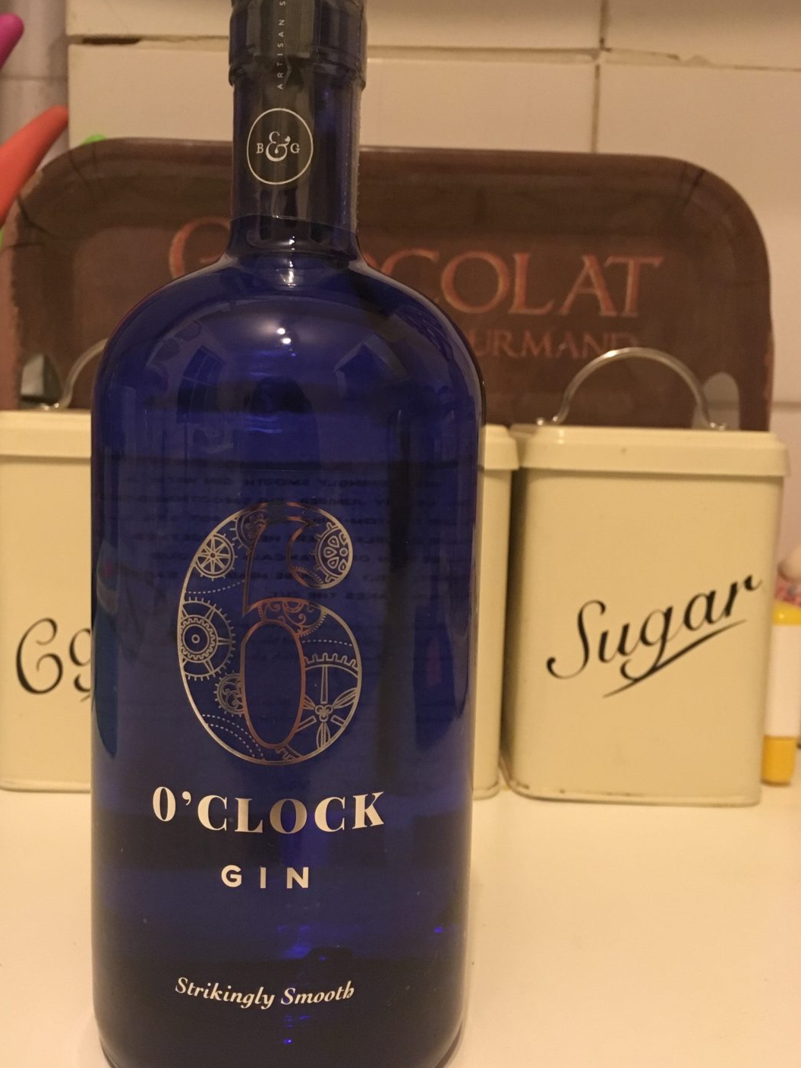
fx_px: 1018
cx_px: 349
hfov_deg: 42.9
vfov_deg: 55.3
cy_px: 532
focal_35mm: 33
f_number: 2.2
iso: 500
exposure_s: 1/17
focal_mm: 4.15
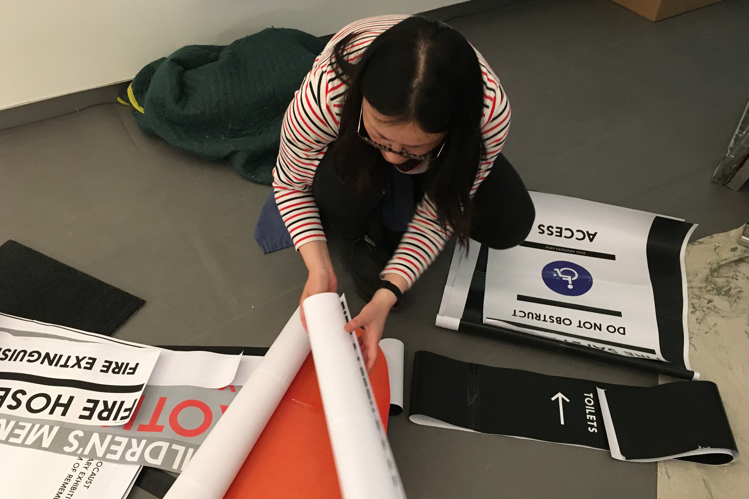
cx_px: 371
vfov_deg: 42.3
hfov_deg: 60.3
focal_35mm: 31
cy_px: 279
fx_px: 645
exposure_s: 1/25
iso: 200
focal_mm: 4.15
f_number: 2.2
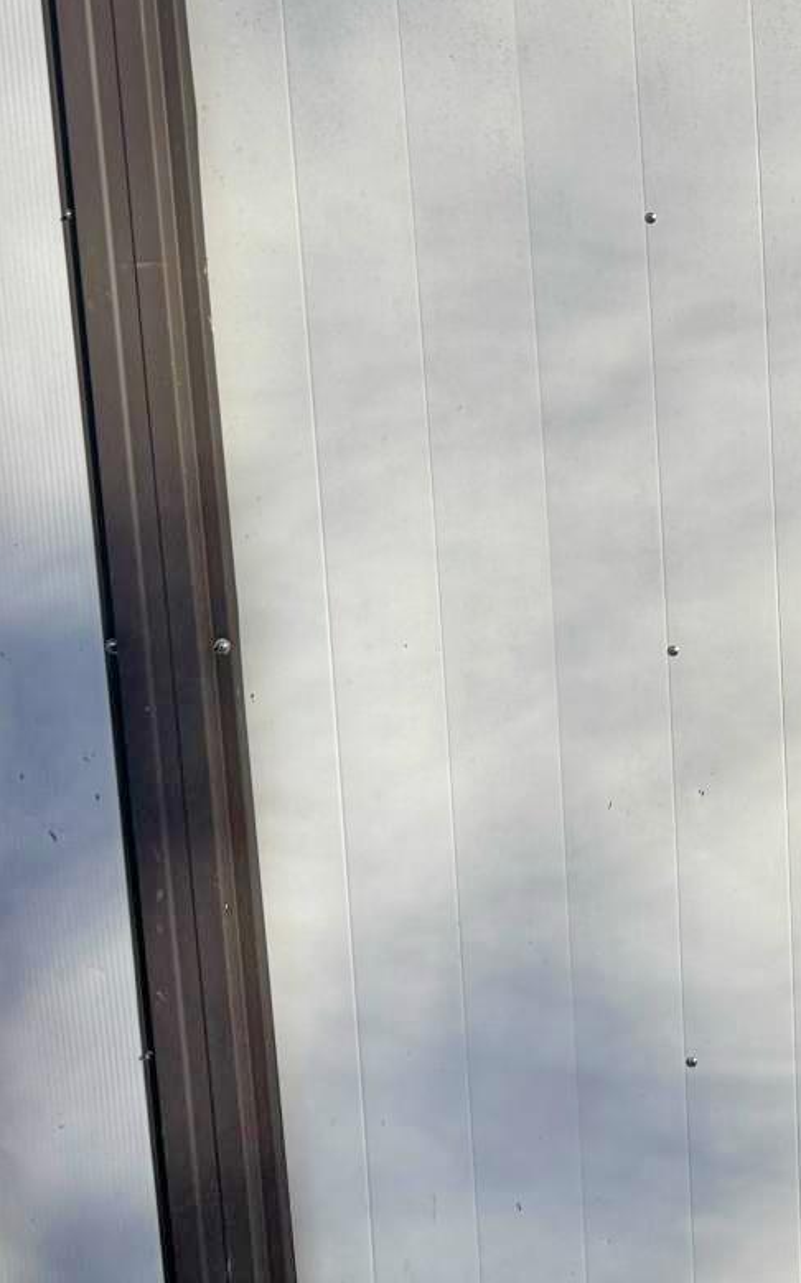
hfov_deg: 17.1
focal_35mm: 67
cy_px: 440
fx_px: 2341
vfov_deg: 30.4
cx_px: 1290
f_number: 1.78
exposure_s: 1/2833
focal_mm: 6.76
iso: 80
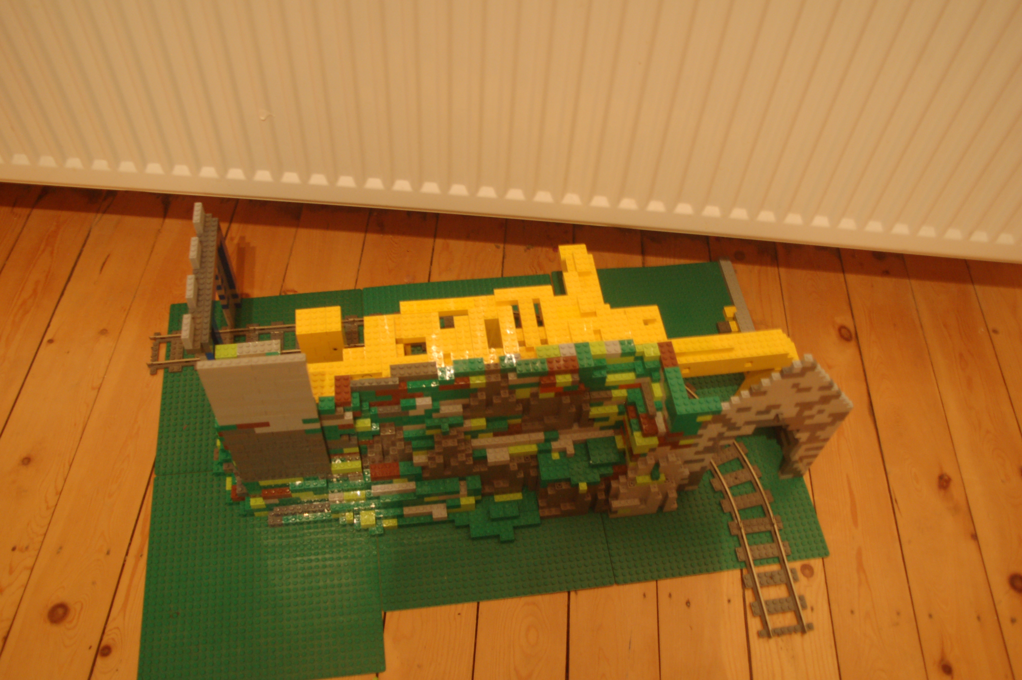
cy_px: 340
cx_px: 511
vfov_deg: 43.5
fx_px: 851
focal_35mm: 30
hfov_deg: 62.0
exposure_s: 1/6
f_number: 3.8
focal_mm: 20
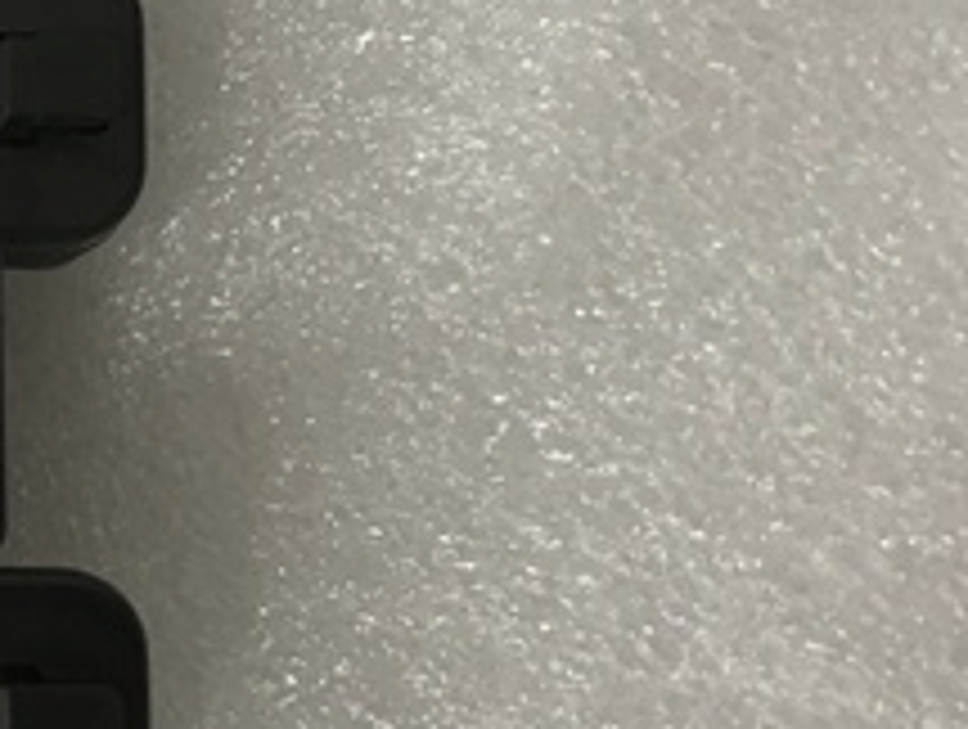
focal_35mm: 78
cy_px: 279
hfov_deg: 22.9
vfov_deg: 18.9
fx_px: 2185
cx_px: -198
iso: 40
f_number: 1.8
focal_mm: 3.99
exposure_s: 1/20
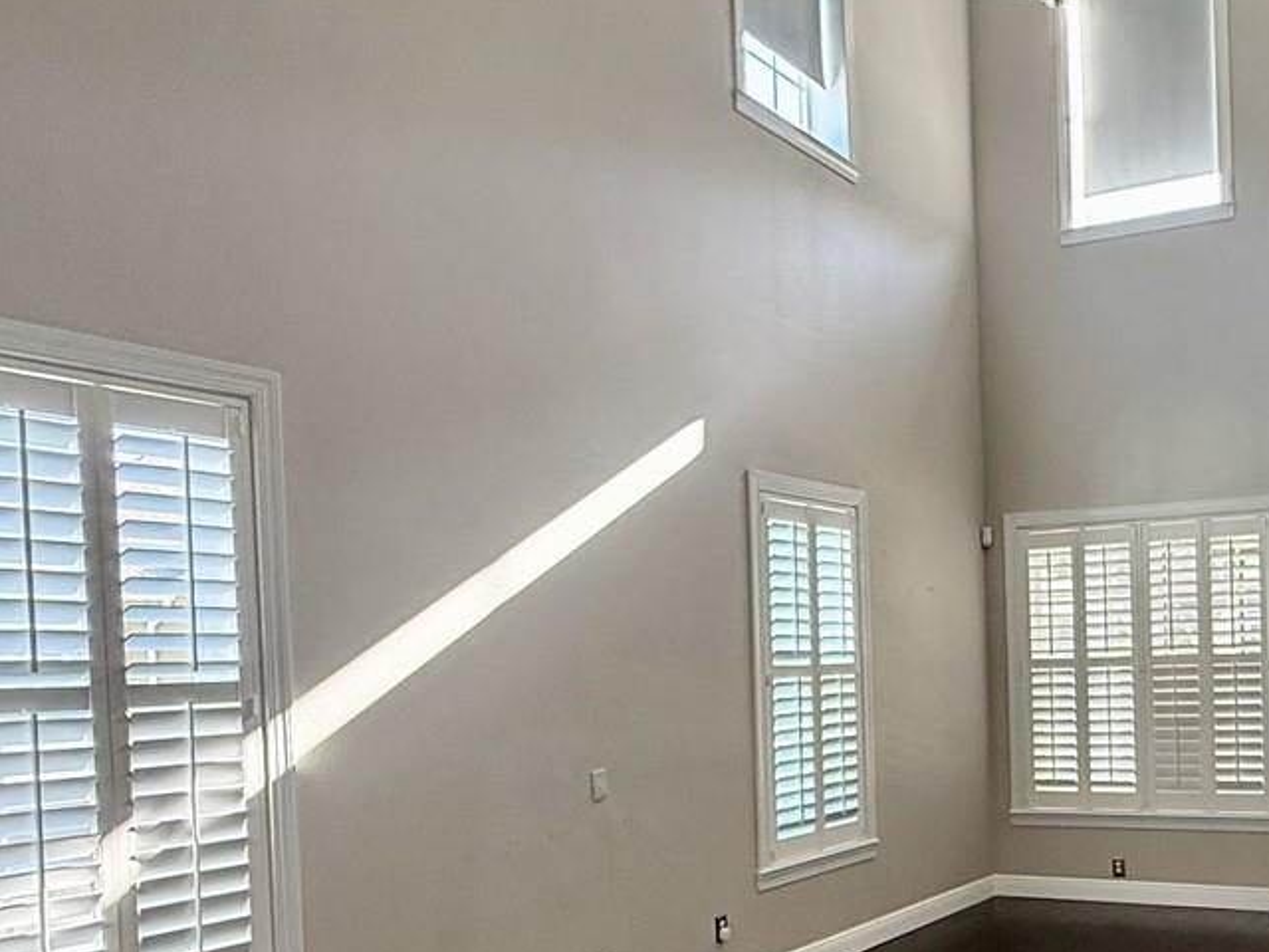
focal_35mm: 35
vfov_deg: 40.2
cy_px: 628
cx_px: 1044
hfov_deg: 49.1
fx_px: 1283
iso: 200
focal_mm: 2.22
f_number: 2.2
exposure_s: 1/120
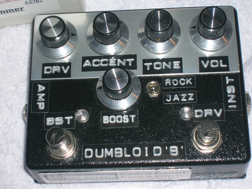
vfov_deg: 19.9
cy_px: 94
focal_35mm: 74
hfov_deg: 26.3
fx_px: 539
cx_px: 126
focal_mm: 12.3
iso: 50
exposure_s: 1/60.1
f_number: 4
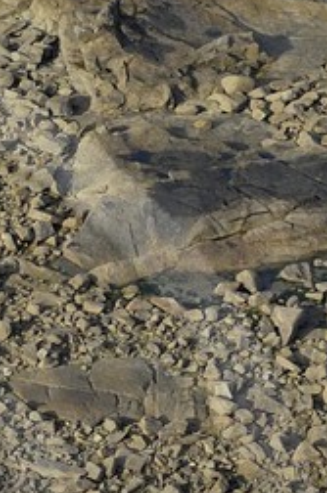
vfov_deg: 7.6
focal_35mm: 267
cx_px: -276
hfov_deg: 5.1
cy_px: 628
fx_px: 3653
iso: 100
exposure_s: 1/160
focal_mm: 28
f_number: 8.5
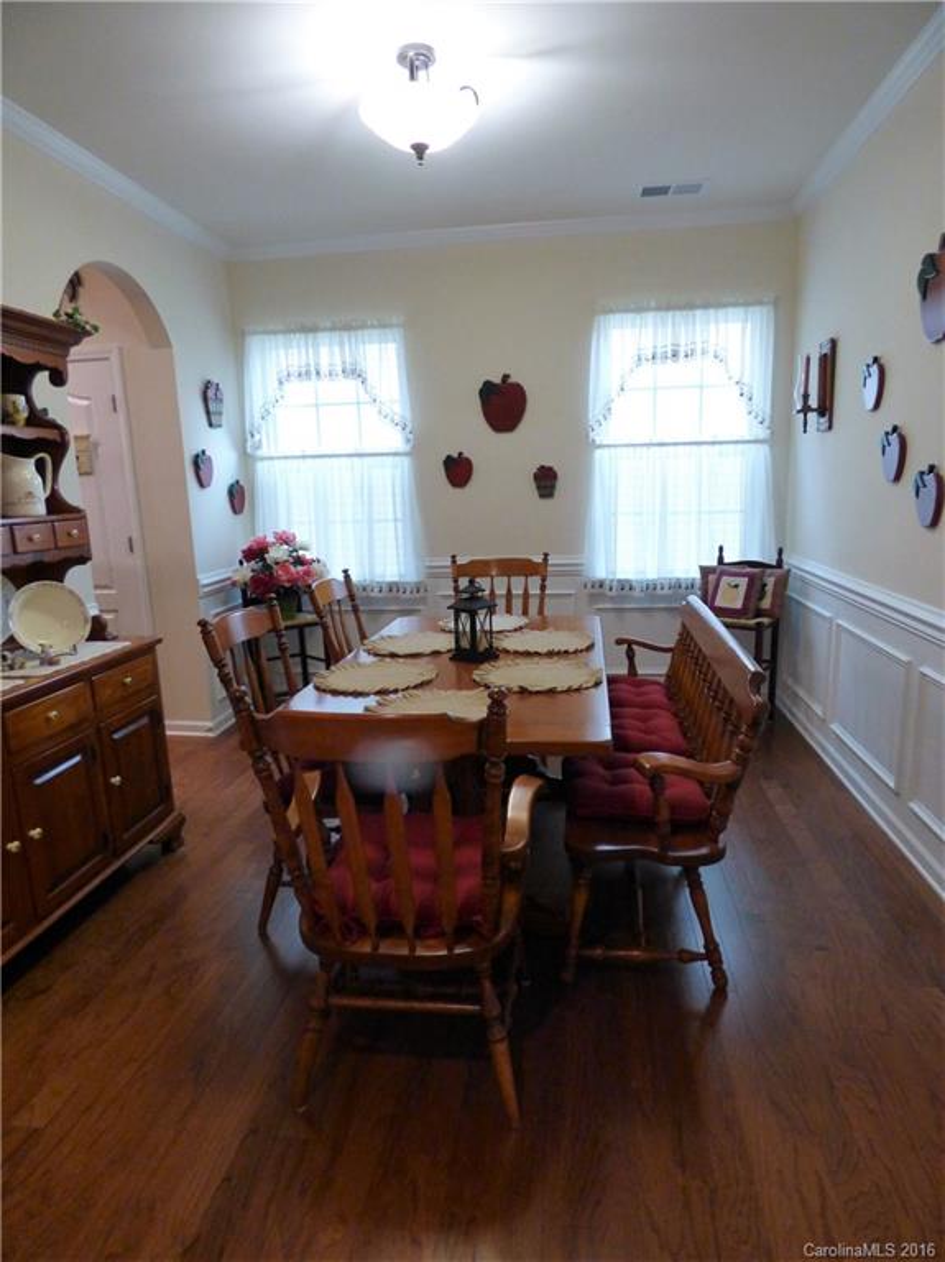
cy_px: 631
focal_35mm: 20
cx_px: 472
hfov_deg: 65.9
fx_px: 729
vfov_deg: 81.8
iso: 400
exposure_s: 1/50
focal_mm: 3.58
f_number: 2.8
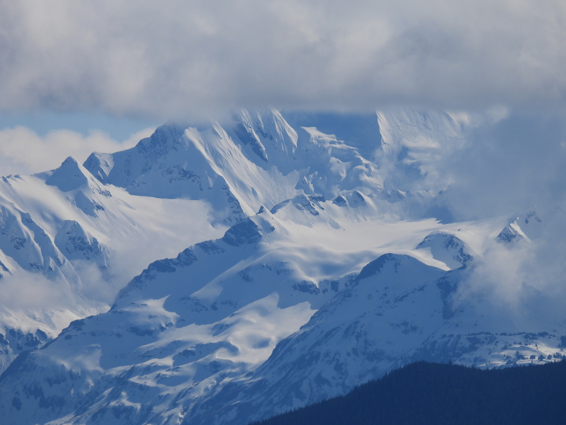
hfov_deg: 2.5
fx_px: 13081
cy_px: 212
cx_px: 283
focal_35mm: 800
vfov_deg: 1.9
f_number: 5.6
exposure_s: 1/1600
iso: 100
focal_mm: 143
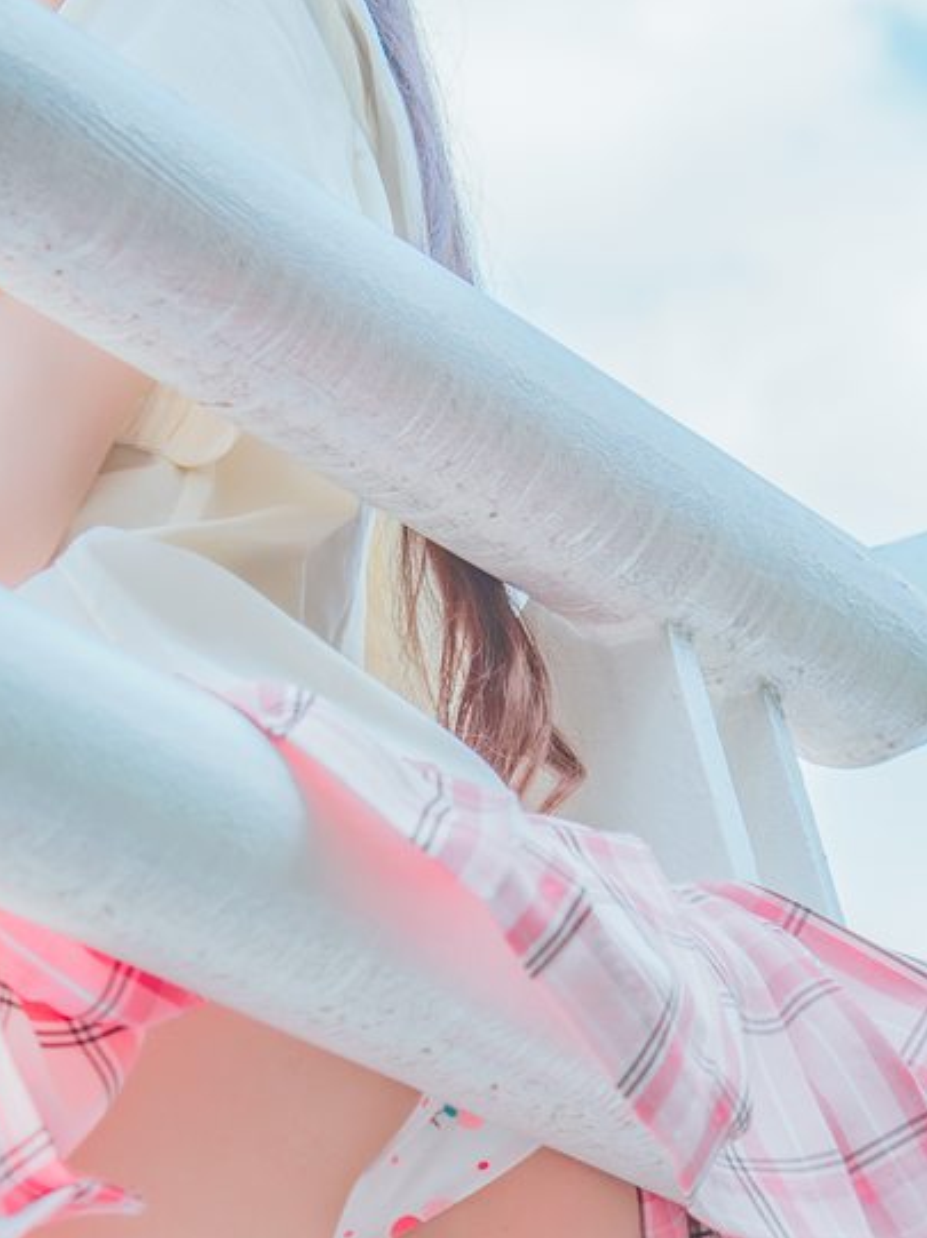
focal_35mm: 160
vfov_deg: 12.2
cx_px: 425
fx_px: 5720
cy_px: 1295
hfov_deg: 9.3
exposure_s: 1/200
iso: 100
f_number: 4
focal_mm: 50
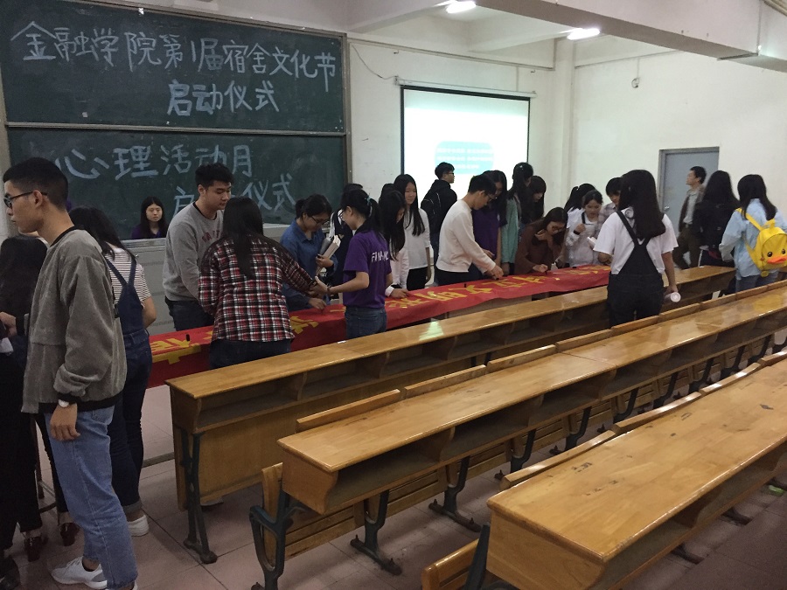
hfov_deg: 61.7
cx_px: 394
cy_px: 295
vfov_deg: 48.2
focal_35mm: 29
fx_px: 659
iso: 320
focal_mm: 4.15
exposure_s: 1/33
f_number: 2.2
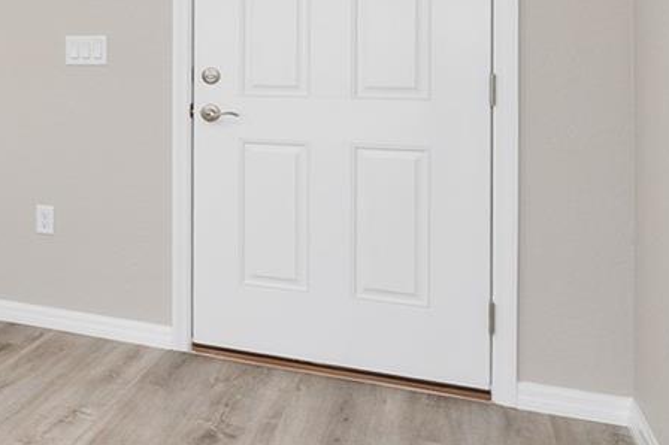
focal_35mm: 50
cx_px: -269
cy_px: 25
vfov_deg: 25.9
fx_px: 928
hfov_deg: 29.1
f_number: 7.1
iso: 400
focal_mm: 14
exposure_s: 1/15
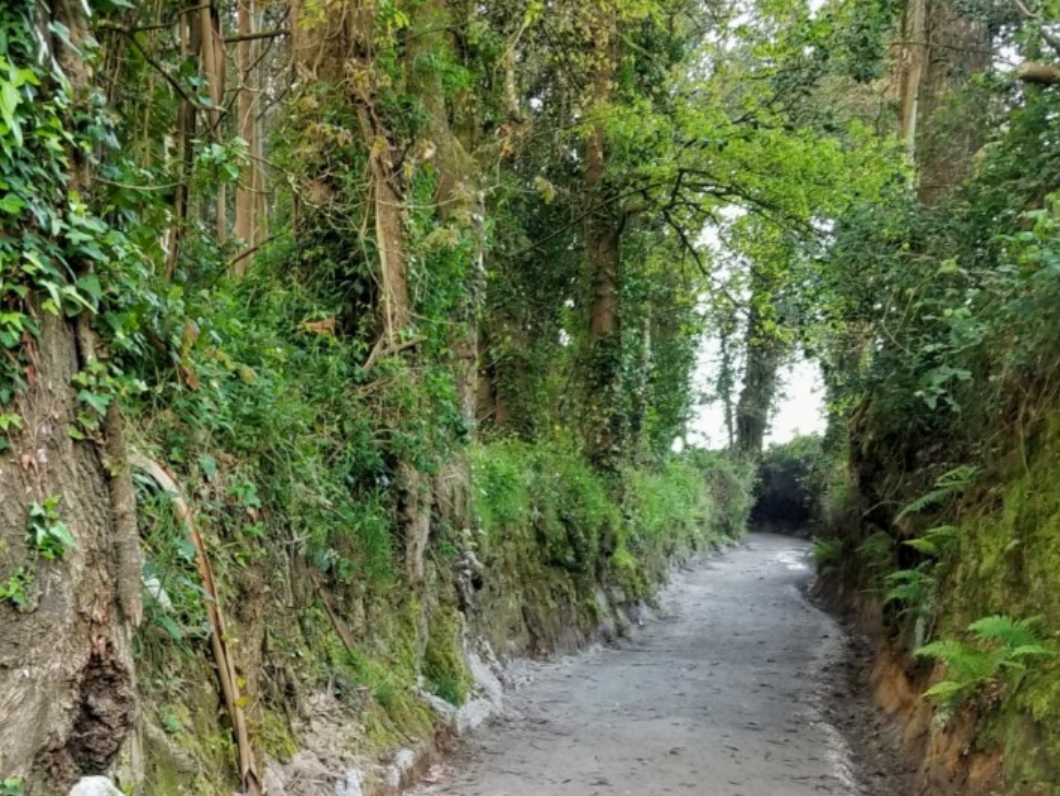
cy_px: 637
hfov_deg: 35.6
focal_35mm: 53
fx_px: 1624
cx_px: 305
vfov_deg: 27.0
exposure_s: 1/40
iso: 160
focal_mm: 4.3
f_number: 1.7
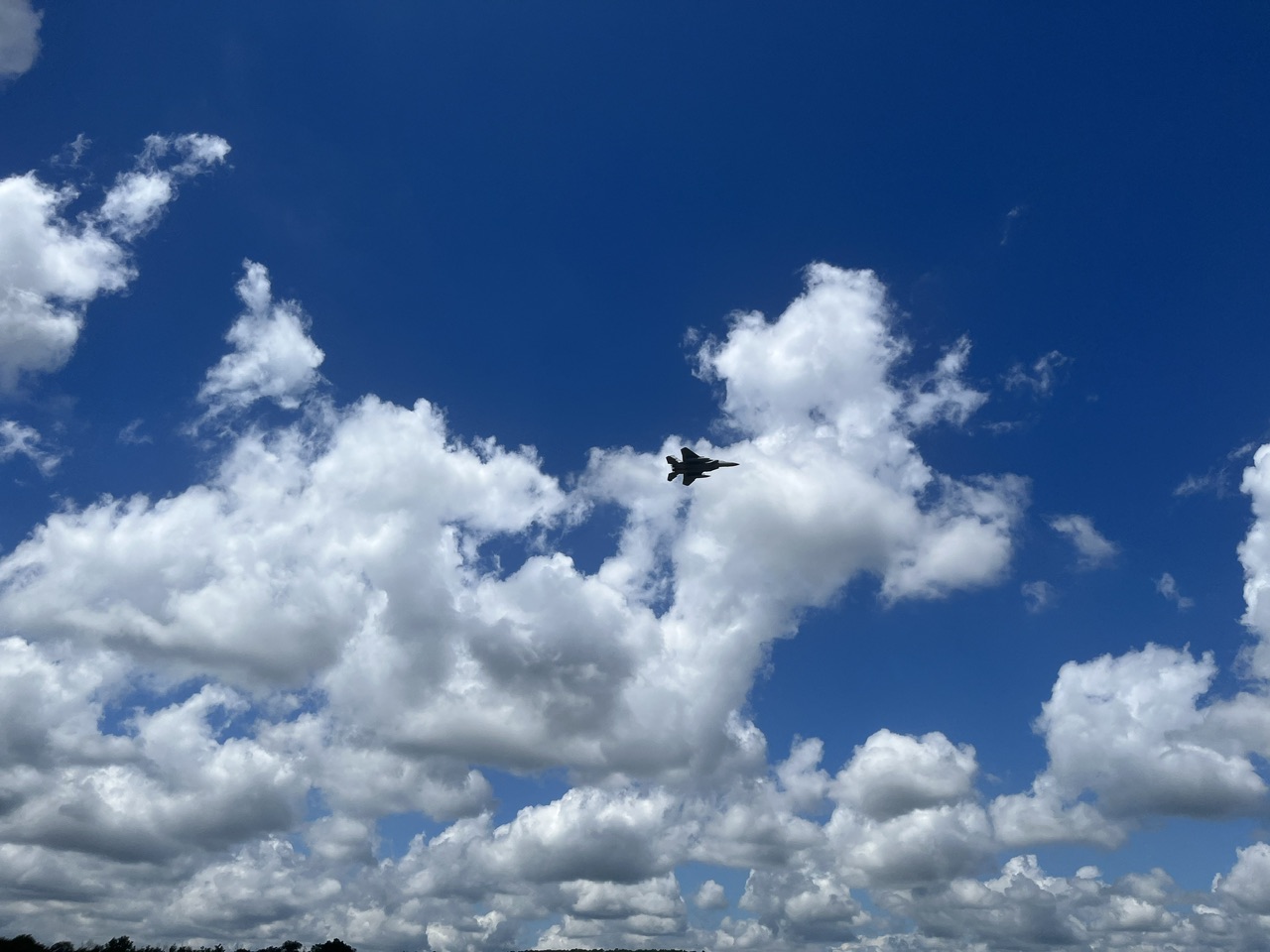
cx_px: 635
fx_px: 954
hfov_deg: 67.3
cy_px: 476
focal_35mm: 26
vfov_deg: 53.1
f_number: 1.6
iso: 50
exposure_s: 1/10870
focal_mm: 5.1
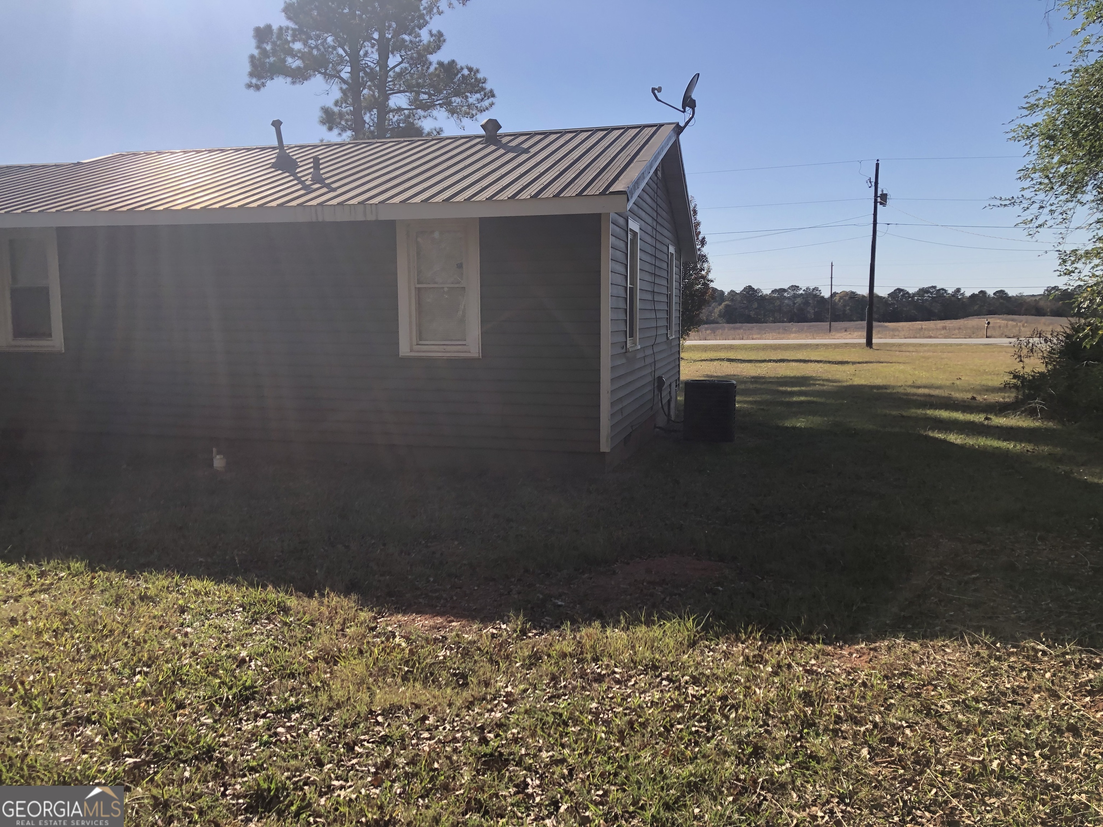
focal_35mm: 28
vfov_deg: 49.7
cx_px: 552
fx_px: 892
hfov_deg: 63.4
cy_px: 414
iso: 20
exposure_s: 1/1946
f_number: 1.8
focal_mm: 3.99
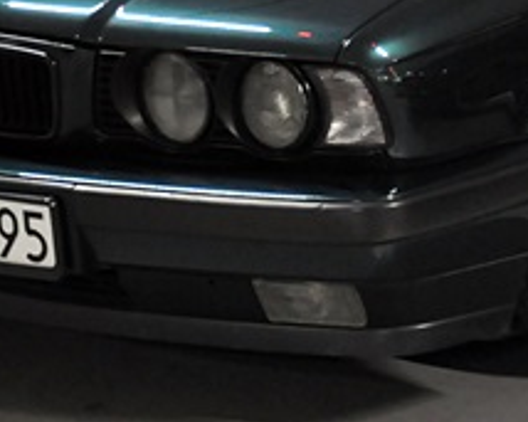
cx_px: 624
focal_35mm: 168
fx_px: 2624
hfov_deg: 11.3
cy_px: 51
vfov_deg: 9.2
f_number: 4.2
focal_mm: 32
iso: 1600
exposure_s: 1/25
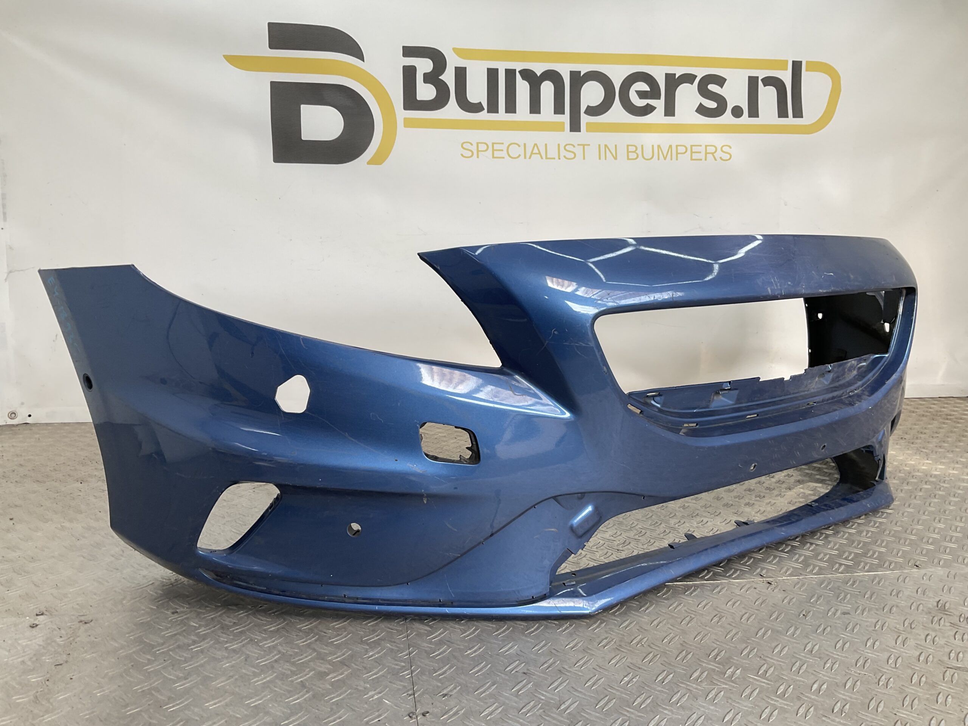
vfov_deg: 48.2
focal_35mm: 29
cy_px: 363
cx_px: 484
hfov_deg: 61.7
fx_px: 811
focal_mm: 3
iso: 16
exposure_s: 1/208
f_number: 1.8
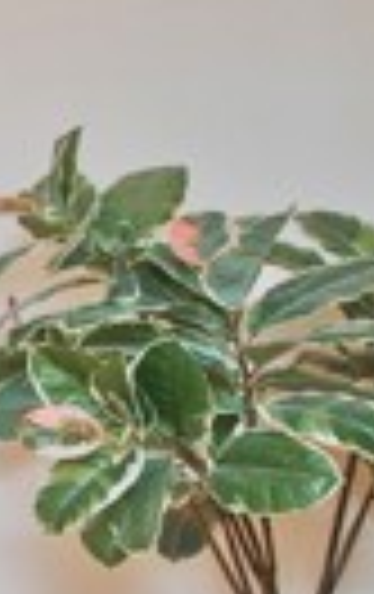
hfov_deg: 10.7
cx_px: -811
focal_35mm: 69
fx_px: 1120
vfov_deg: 29.7
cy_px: 344
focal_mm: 14
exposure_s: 1/200
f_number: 5.6
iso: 400
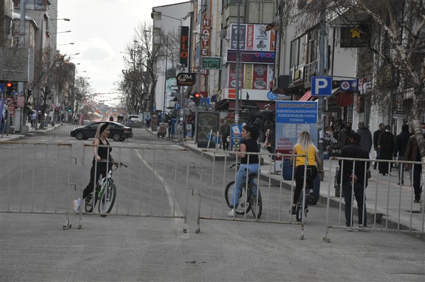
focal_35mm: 158
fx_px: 1857
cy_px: 141
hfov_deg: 13.1
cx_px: 212
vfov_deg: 8.7
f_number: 8
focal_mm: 105
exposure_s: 1/1000
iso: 800
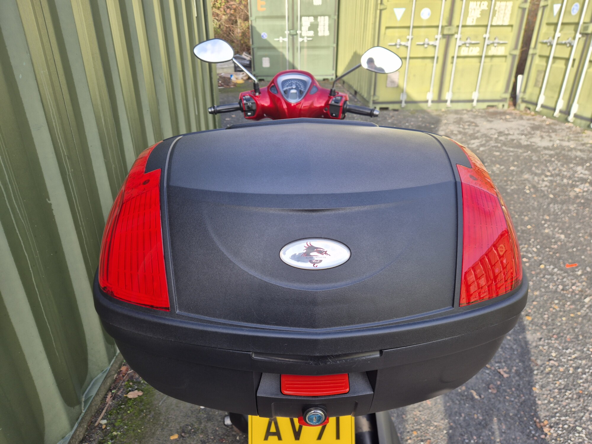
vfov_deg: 58.9
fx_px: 393
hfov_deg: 73.9
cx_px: 296
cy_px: 222
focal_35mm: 23
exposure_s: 1/301
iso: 25
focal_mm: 5.4
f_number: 1.8
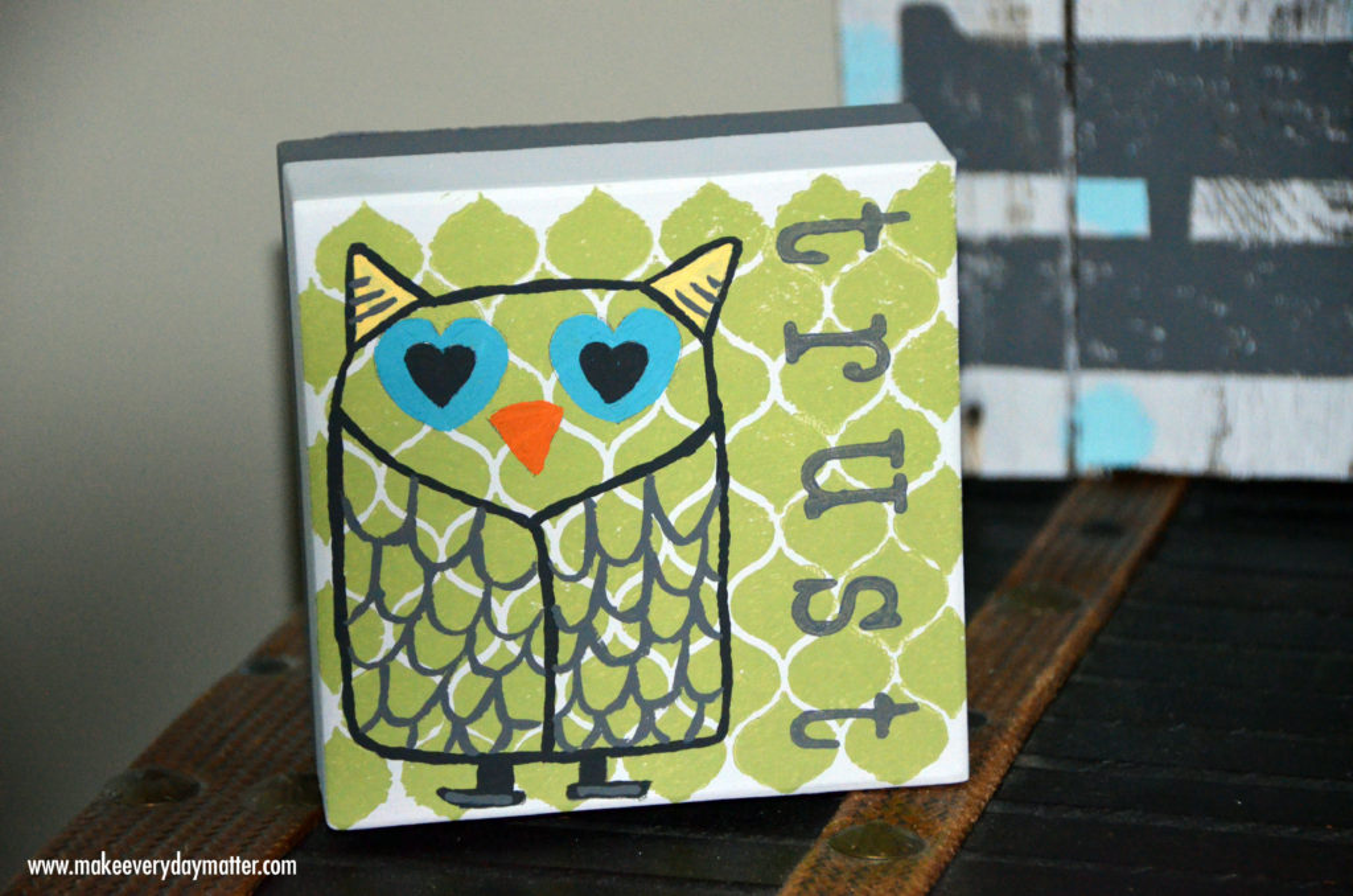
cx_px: 676
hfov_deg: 13.1
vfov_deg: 8.7
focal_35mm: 158
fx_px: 5906
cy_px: 448
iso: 3200
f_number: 5.3
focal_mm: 105
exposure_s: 1/60
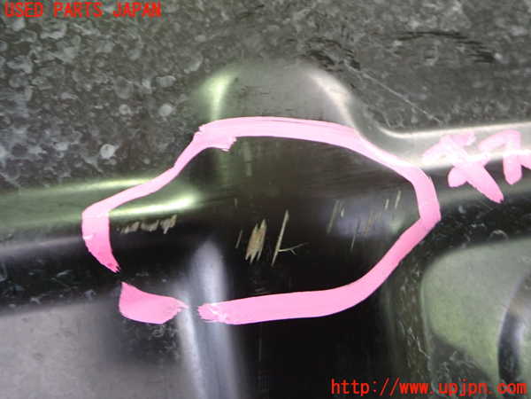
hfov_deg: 60.0
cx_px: 266
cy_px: 200
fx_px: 460
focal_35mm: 30
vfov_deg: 46.8
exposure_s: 1/30
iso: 800
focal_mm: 5.4
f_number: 2.3
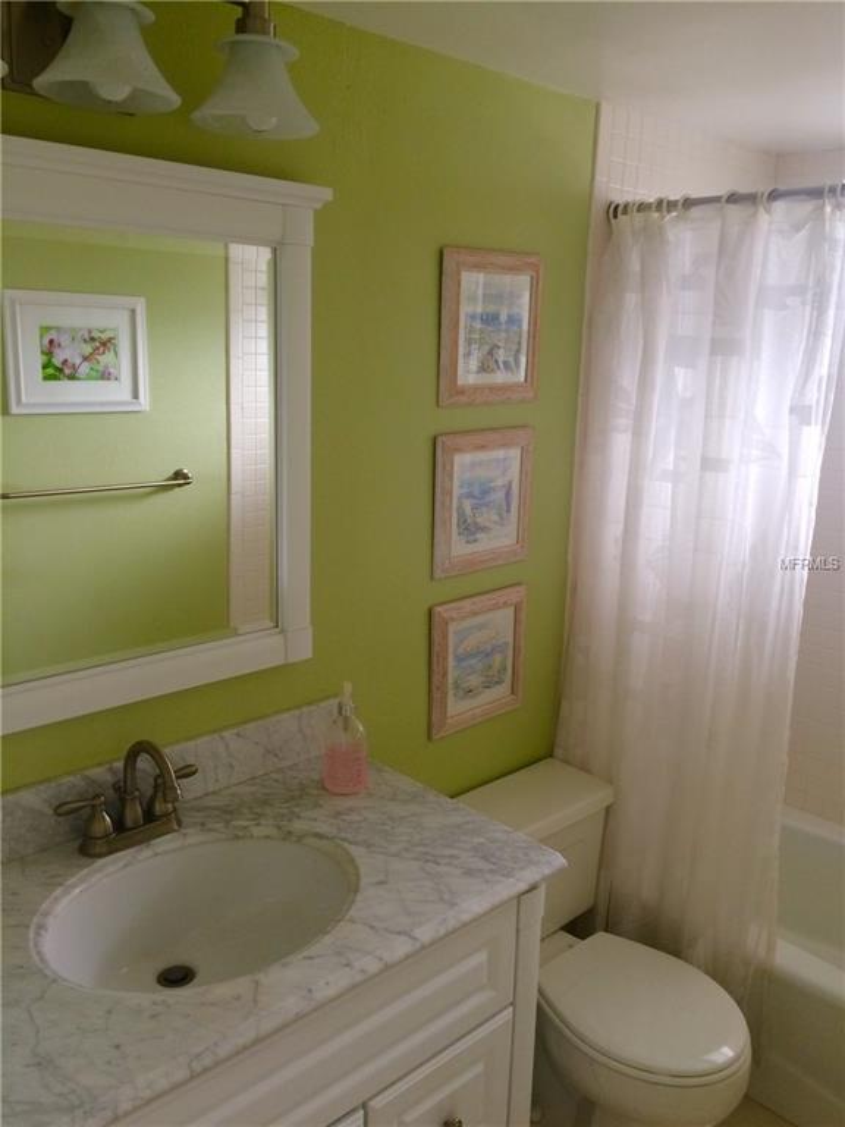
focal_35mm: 29
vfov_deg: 61.7
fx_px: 944
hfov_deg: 48.2
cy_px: 564
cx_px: 422
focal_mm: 4.15
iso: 40
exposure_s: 1/30
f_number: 2.2
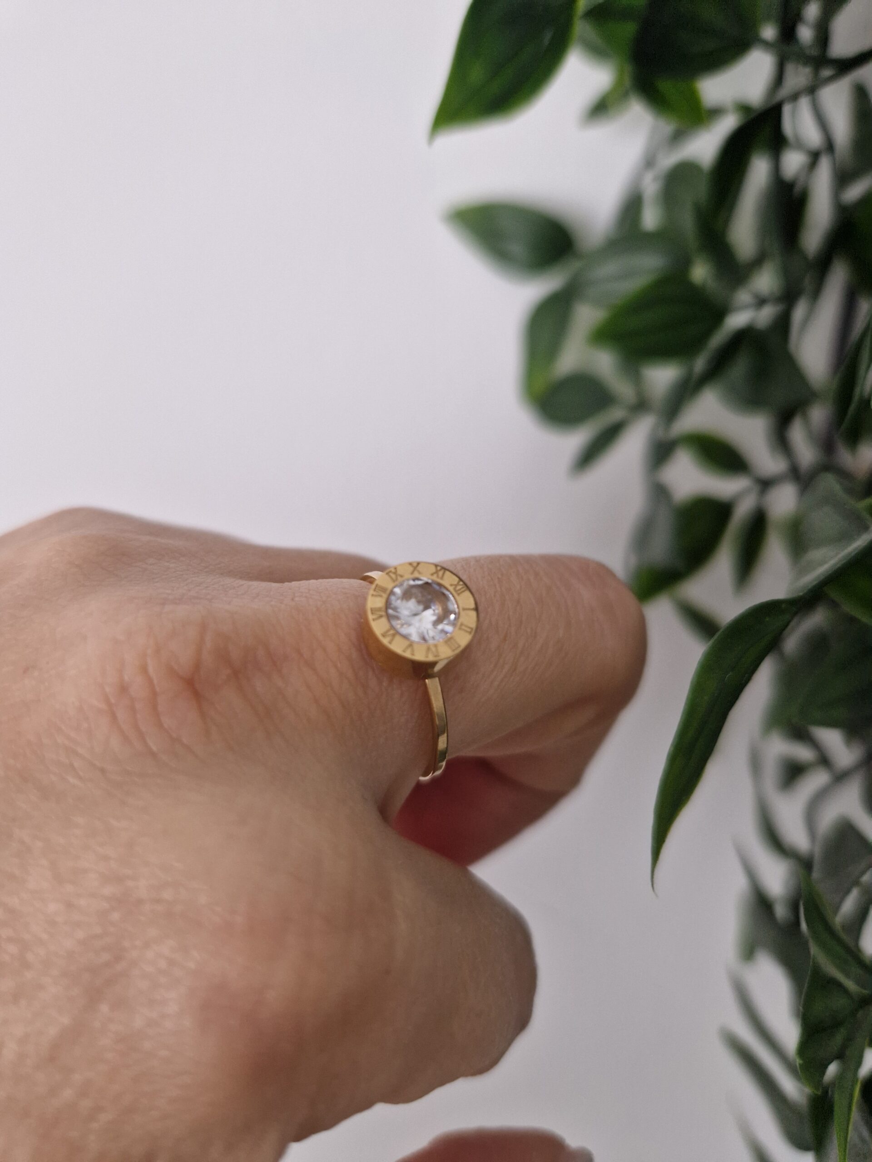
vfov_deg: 73.9
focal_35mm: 23
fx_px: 773
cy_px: 581
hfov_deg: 58.9
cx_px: 436
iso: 500
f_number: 1.8
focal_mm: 5.4
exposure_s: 1/100
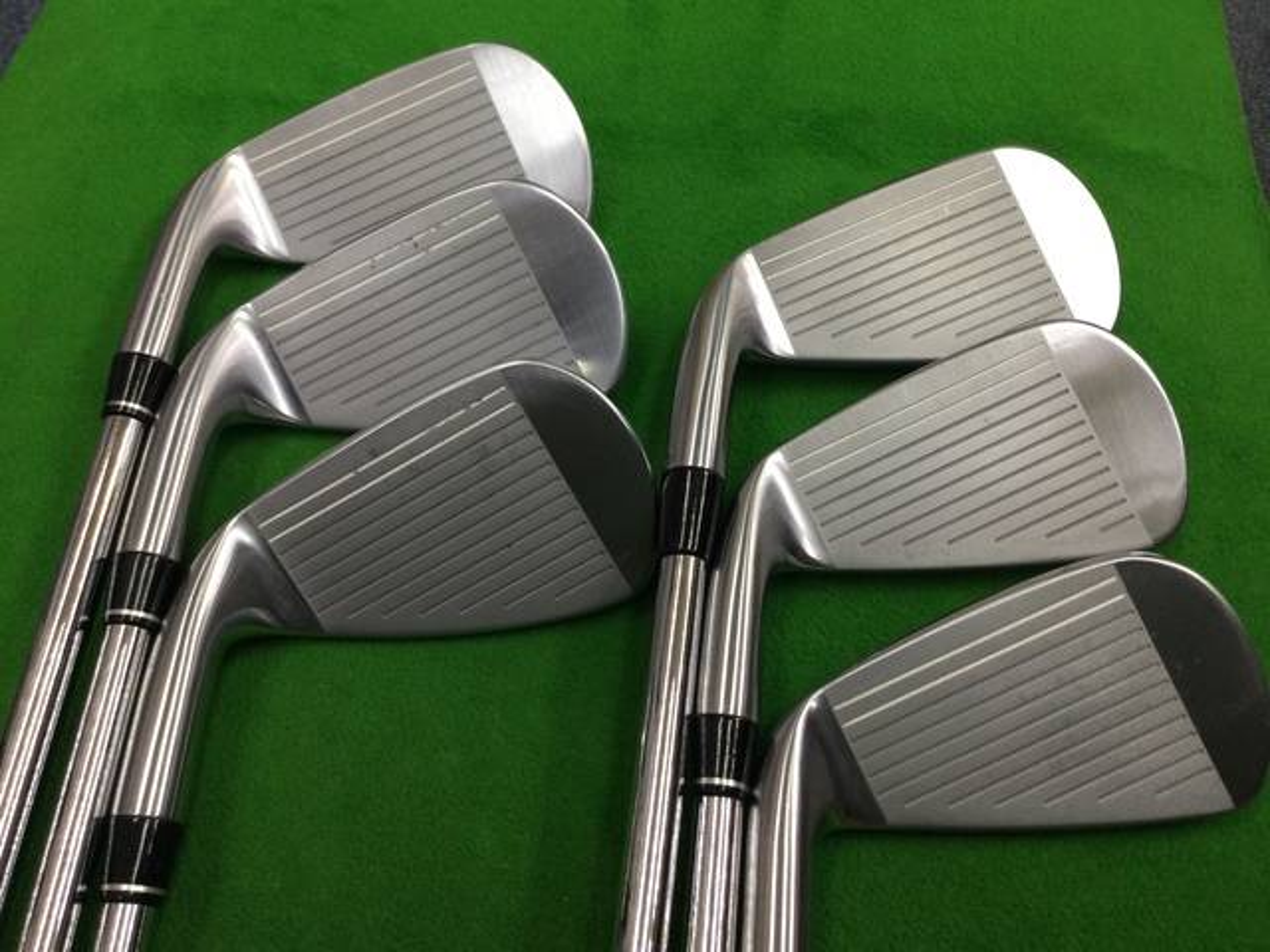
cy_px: 476
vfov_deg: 45.4
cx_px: 635
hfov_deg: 58.4
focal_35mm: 31
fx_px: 1137
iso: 50
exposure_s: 1/30
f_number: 2.4
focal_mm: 3.3
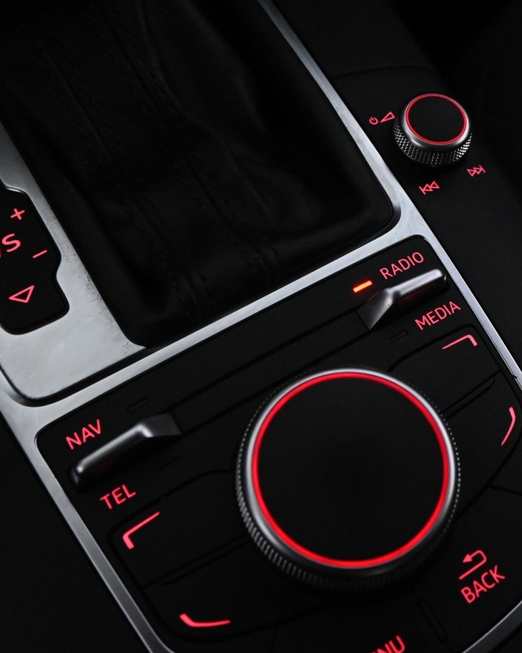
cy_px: 293
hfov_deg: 33.0
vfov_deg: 41.1
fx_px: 869
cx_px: 372
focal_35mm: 45
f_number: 6.3
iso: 5000
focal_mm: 18
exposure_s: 1/60
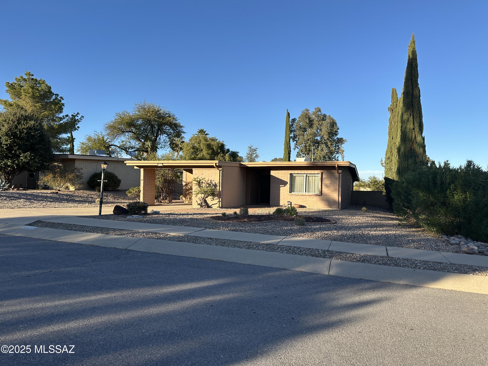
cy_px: 183
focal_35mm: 24
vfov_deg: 56.8
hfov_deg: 71.6
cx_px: 244
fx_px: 338
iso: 80
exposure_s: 1/2252
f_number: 1.78
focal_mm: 6.86
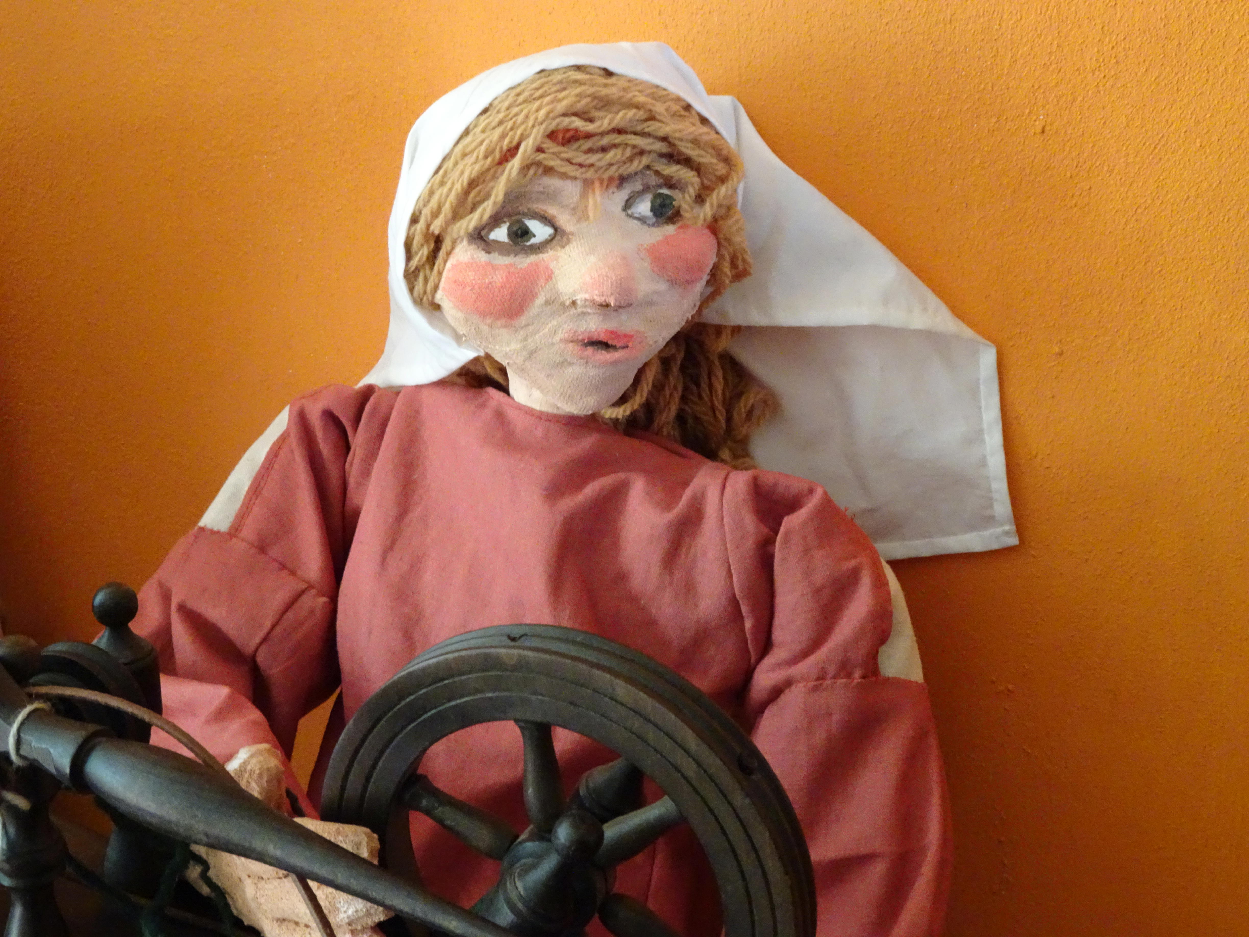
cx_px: 624
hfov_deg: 39.7
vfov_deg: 30.3
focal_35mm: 48
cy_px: 468
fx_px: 1732
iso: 1250
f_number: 4.5
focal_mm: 8.18
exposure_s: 1/50
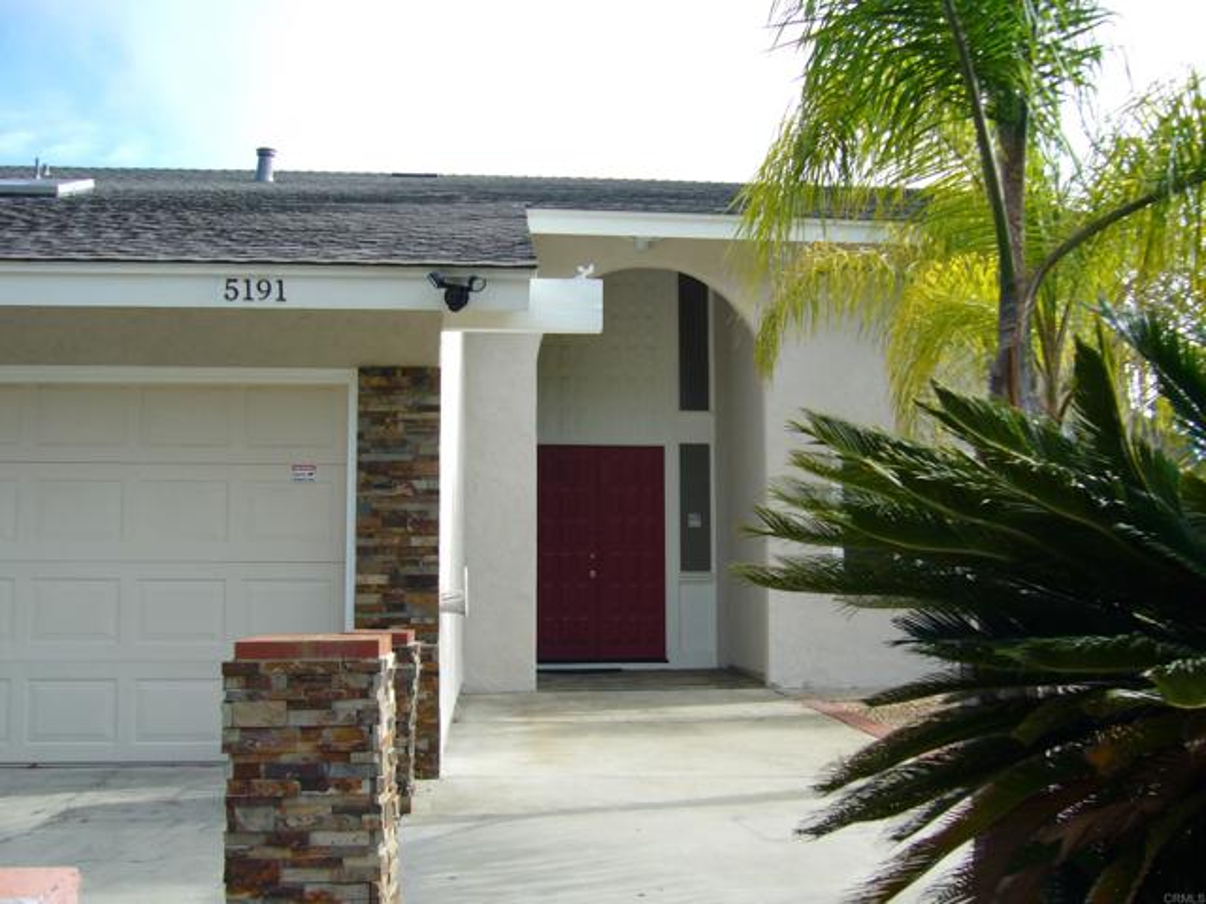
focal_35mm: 35
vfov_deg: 40.7
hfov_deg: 52.6
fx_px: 1219
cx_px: 603
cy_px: 452
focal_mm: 5.8
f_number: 5.6
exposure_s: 1/200
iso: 100
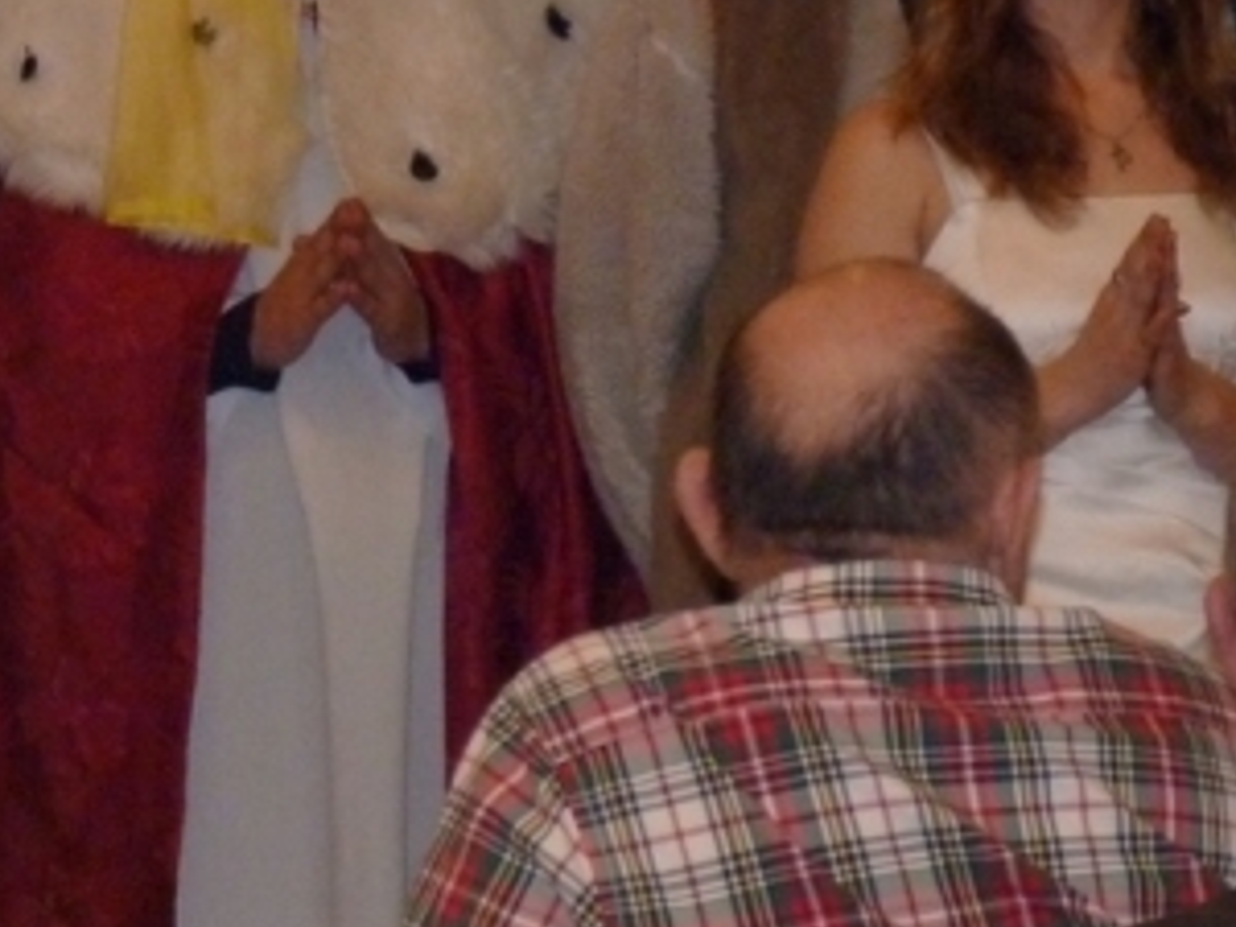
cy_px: 126
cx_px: -288
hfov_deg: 5.1
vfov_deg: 3.8
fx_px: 13783
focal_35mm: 386
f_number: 3.7
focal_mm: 27.5
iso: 640
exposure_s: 1/100
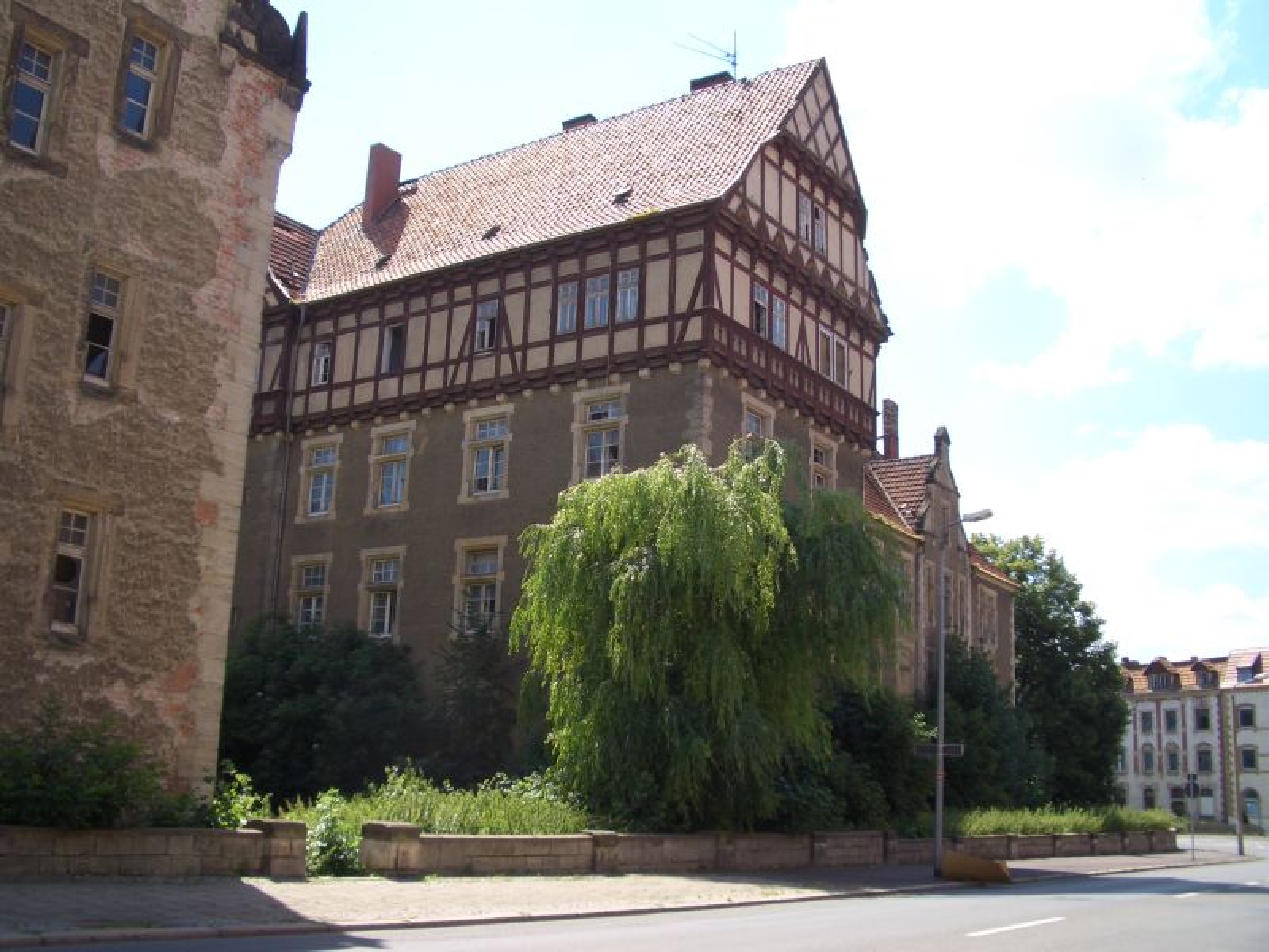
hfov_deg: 52.6
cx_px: 634
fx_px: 1283
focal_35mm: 35
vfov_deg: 40.7
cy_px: 476
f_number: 4.3
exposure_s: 1/200
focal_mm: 5.8
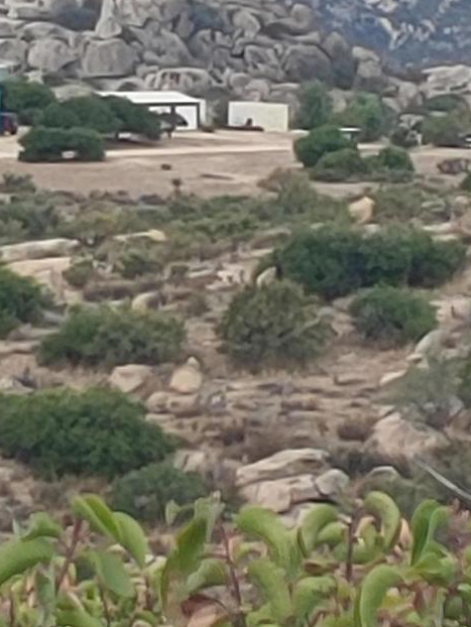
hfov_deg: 4.5
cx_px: 204
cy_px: 221
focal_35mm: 329
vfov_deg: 6.0
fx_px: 5965
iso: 50
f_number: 1.5
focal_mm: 4.23
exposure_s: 1/1667
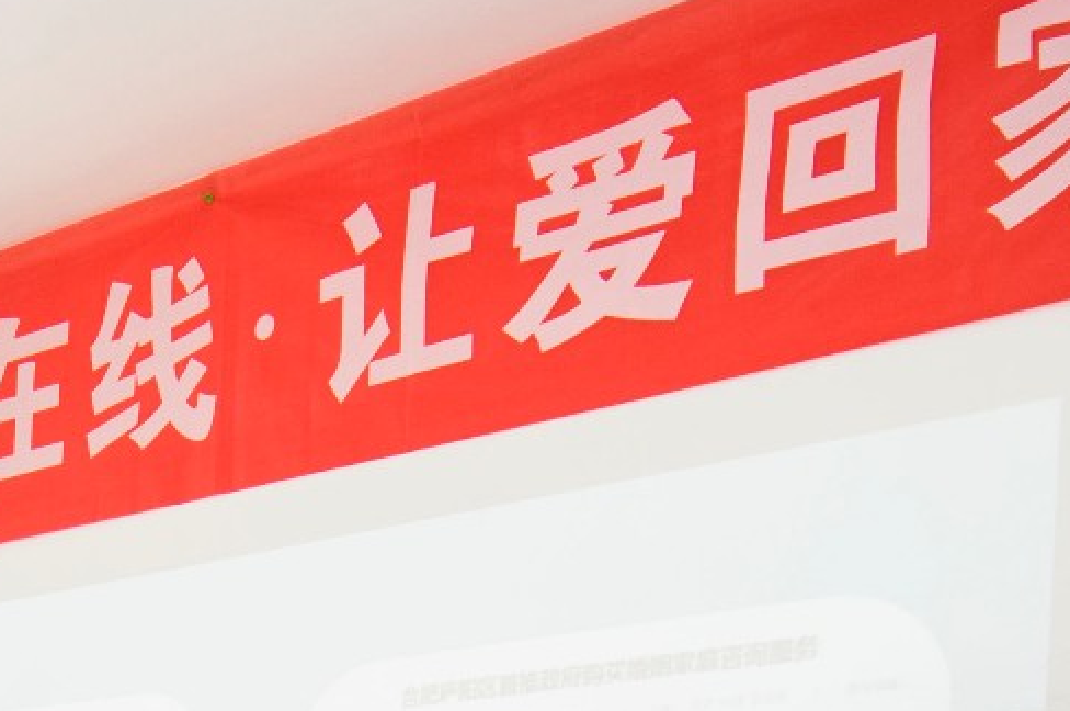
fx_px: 1751
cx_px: -138
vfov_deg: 19.2
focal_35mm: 59
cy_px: 1150
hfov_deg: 30.1
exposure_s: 1/125
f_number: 4
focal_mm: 12
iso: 200
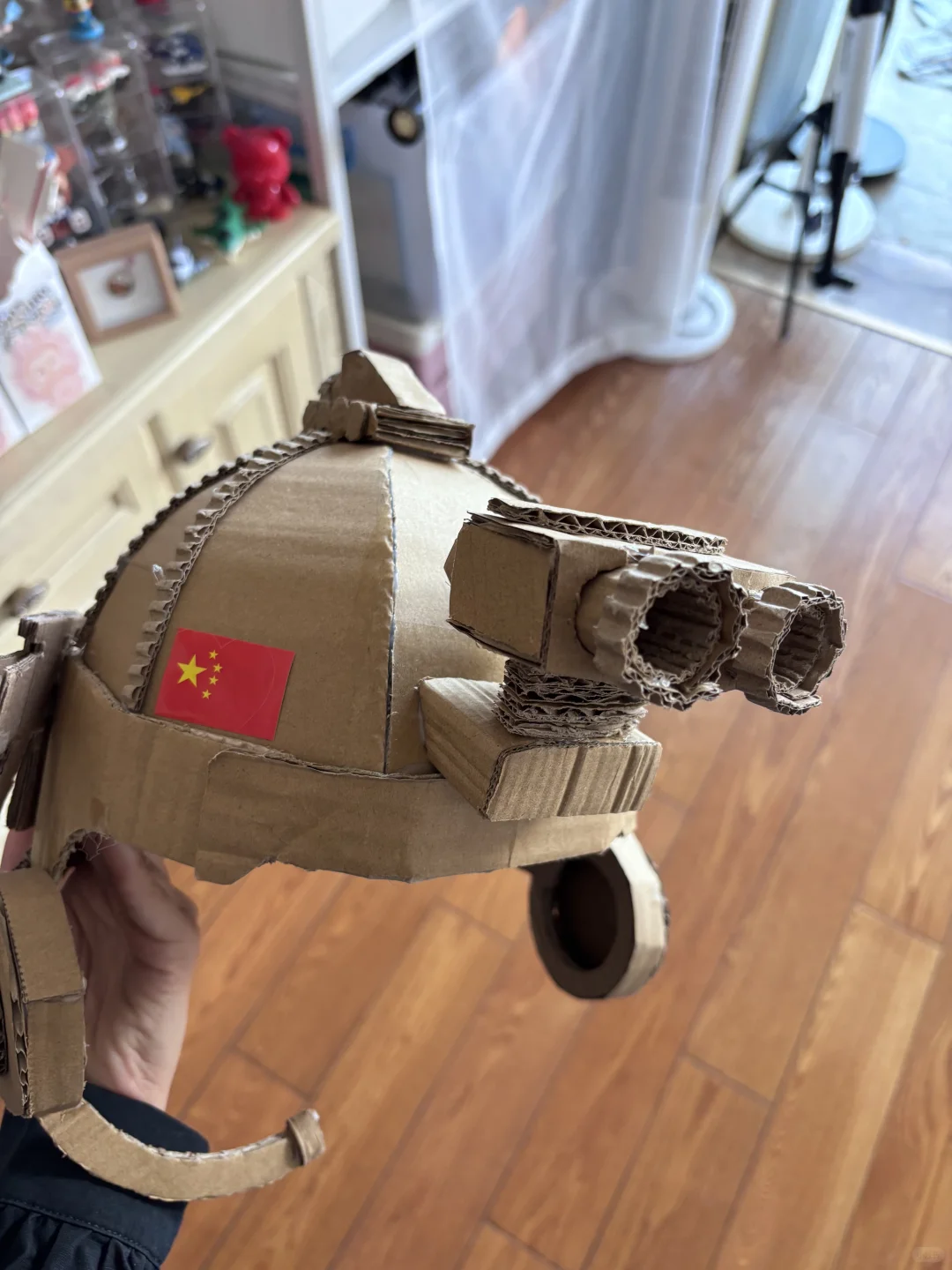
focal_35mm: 26
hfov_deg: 53.1
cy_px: 635
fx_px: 953
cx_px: 476
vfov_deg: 67.3
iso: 160
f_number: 1.6
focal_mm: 5.96
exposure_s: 1/60
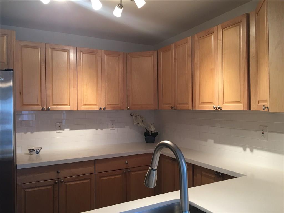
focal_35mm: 29
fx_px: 238
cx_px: 142
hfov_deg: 61.7
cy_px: 106
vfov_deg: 48.2
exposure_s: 1/30
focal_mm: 4.15
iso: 32
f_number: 2.2
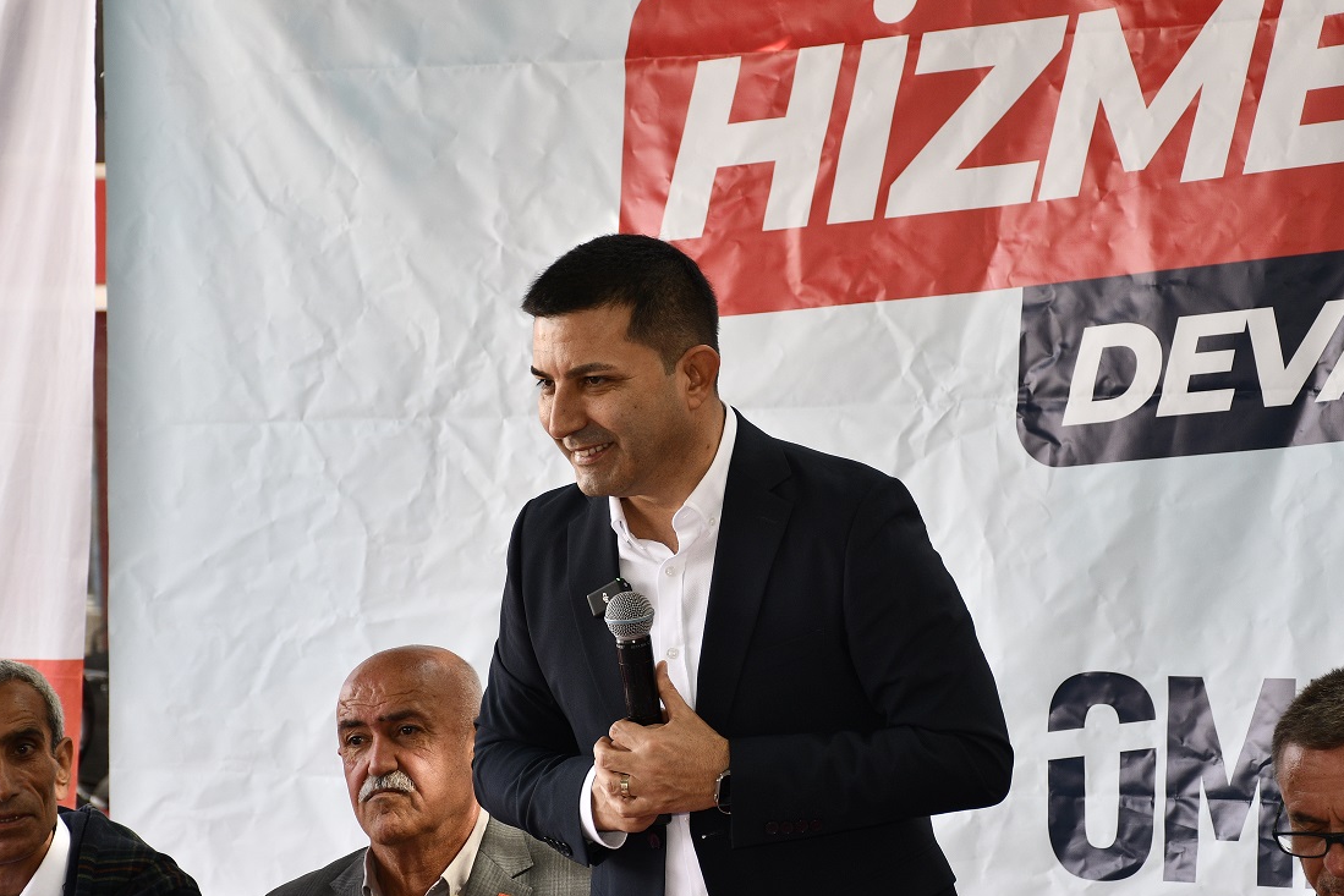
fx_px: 5675
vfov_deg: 9.0
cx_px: 812
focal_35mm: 152
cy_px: 518
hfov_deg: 13.5
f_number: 5.3
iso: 200
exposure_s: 1/80
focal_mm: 80
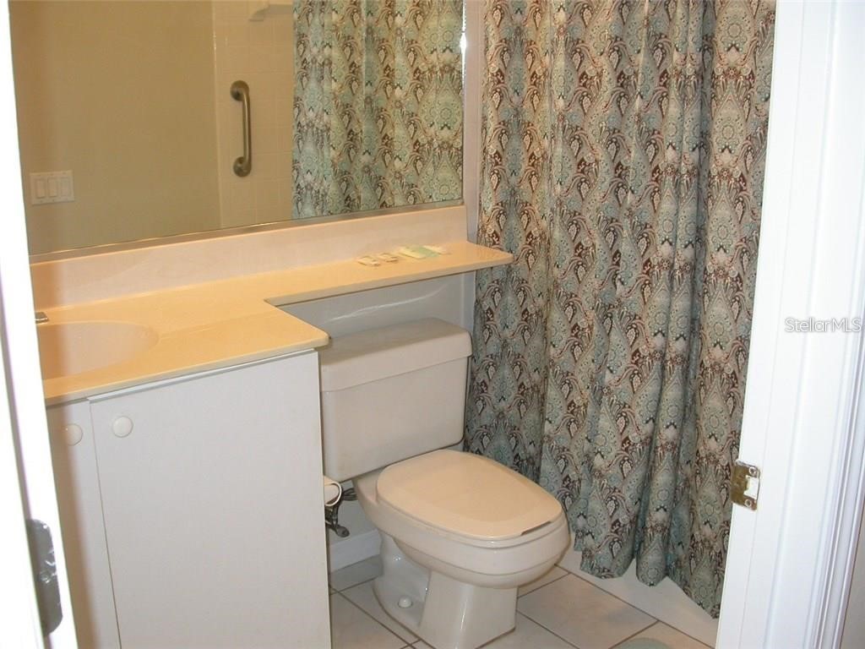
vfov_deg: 37.7
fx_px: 950
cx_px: 432
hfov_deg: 49.0
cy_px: 324
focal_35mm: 38
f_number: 2.6
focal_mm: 7.85
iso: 100
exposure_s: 1/30
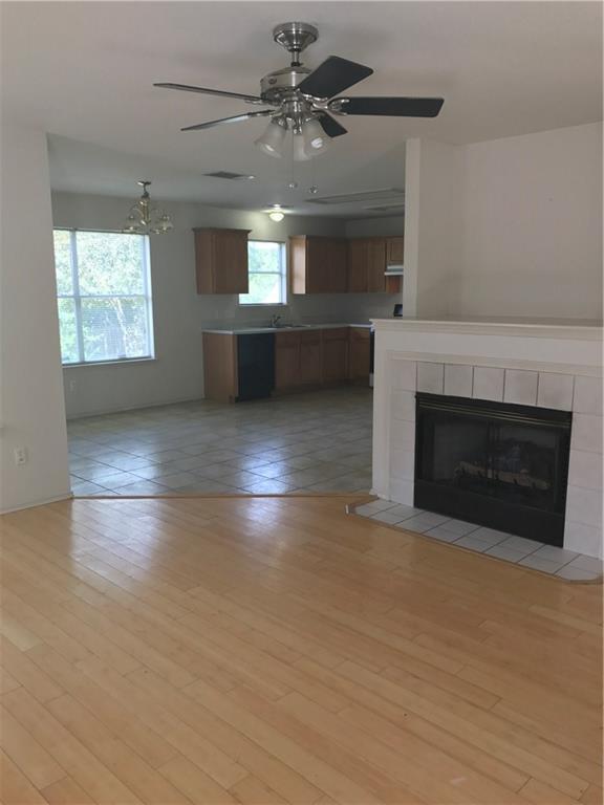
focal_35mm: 28
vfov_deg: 63.4
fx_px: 651
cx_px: 302
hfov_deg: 49.7
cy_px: 402
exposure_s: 1/30
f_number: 1.8
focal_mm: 3.99
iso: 32
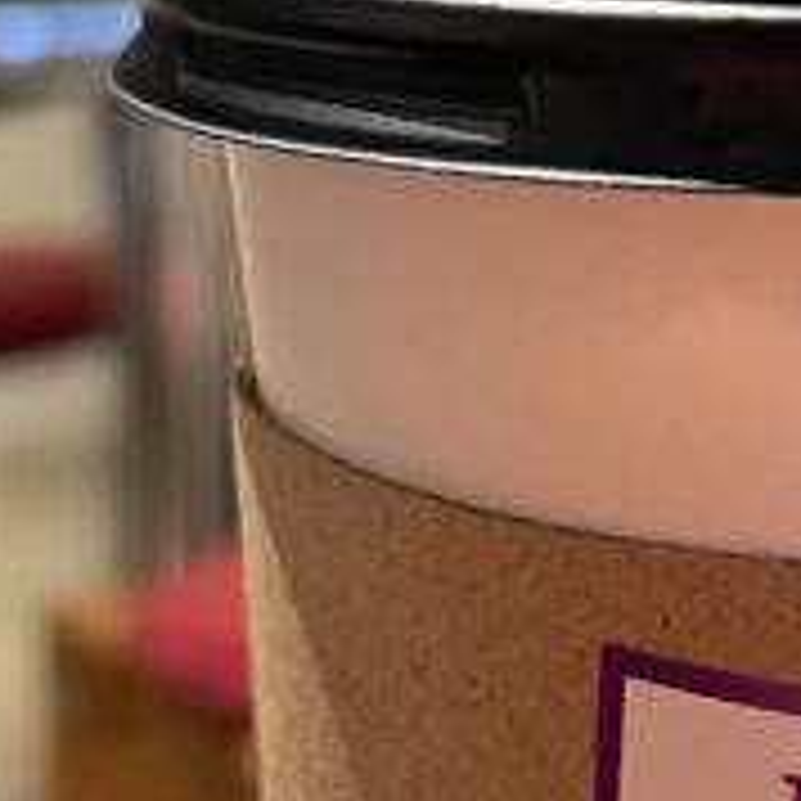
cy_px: 130
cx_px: 405
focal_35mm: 132
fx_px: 3456
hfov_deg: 13.2
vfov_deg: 13.1
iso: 320
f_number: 1.6
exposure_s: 1/33
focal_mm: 4.2
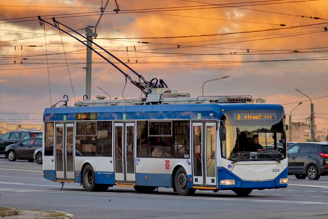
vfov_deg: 10.2
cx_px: 164
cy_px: 110
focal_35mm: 135
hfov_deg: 15.2
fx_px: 1230
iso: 200
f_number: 2.8
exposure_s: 1/500
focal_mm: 135
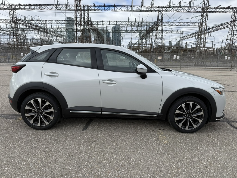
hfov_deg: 71.6
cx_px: 118
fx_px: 164
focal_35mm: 24
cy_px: 89
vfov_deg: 56.8
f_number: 1.78
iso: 80
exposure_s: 1/3145
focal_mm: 6.76
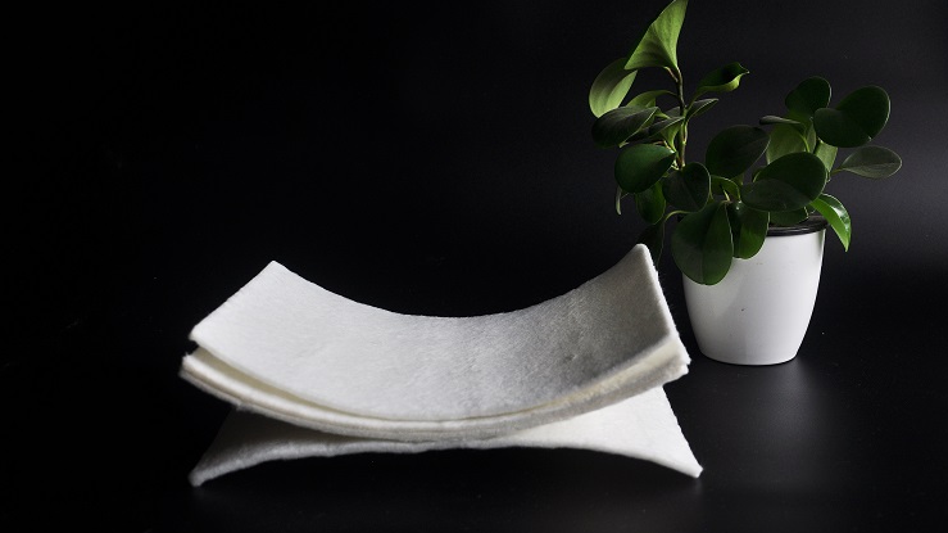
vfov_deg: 23.5
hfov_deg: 40.6
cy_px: 256
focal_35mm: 51
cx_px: 480
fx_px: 1281
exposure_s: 1/80
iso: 250
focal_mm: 32
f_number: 4.2
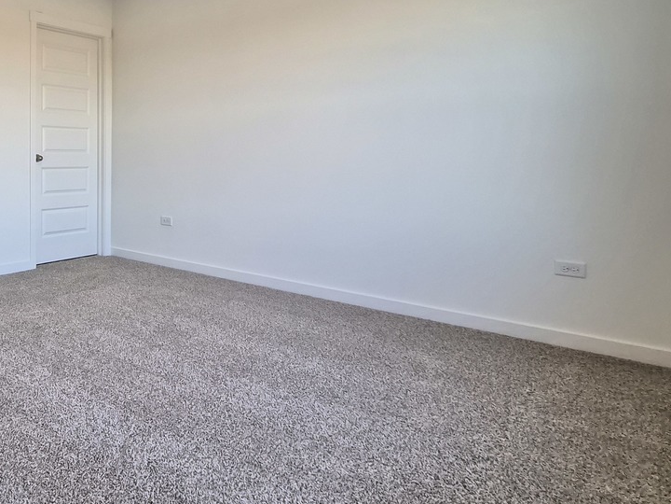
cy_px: 160
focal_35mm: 26
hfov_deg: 61.7
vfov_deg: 51.9
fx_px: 504
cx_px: 133
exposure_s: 1/60
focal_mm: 1.7
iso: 125
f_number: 2.2
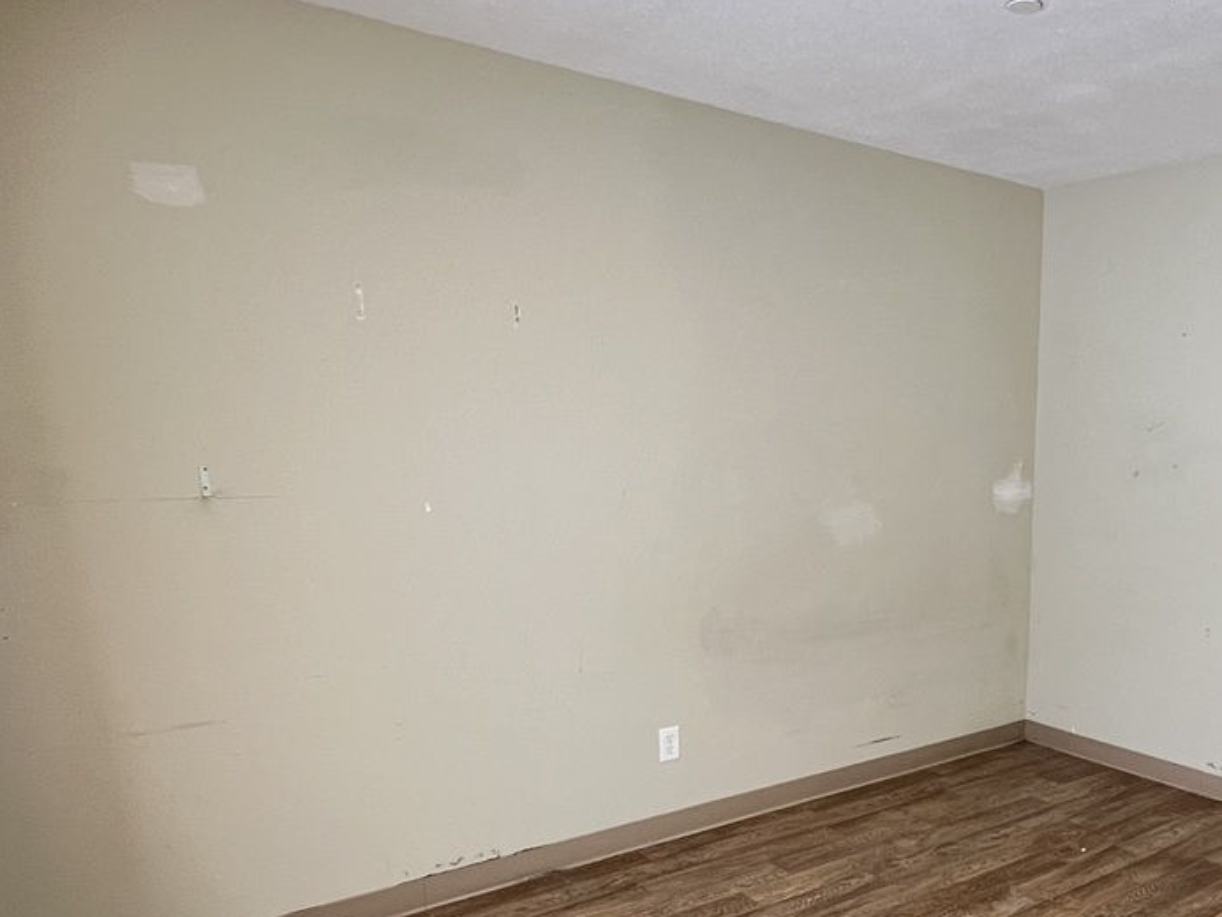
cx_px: 899
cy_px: 640
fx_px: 953
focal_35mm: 27
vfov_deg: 50.1
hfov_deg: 62.0
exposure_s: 1/93
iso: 250
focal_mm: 1.57
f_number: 1.8
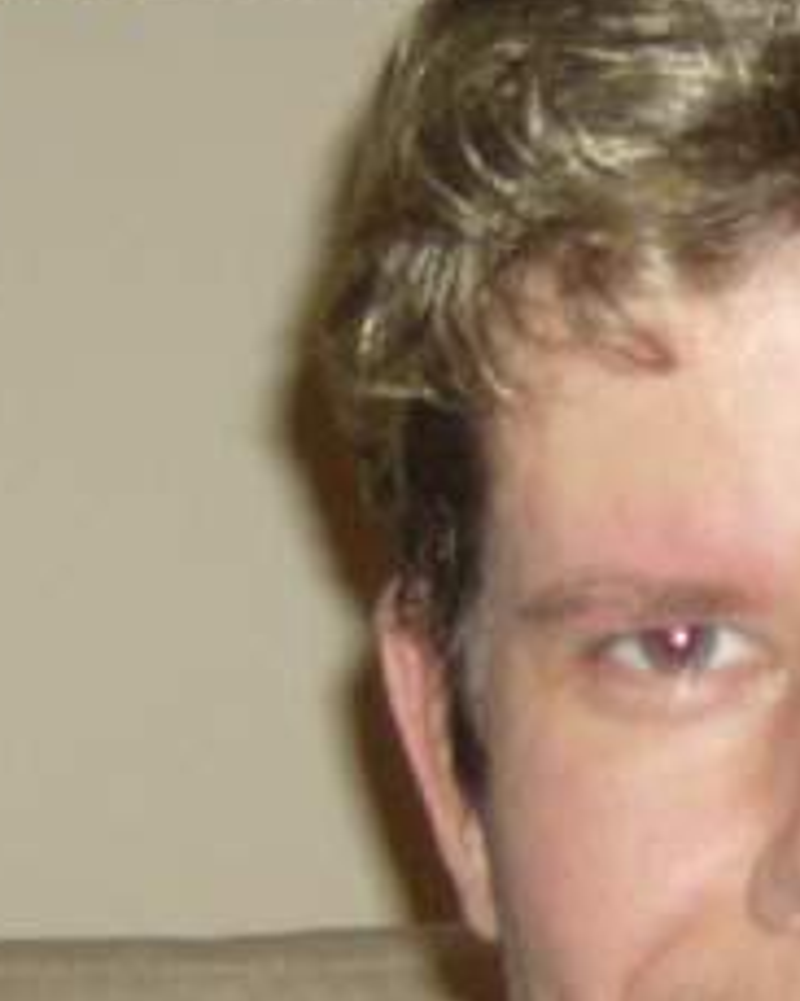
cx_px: 1132
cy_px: 1014
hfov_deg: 8.6
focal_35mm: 176
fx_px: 5212
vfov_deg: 10.9
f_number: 3.1
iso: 200
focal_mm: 7.7
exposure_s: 1/74
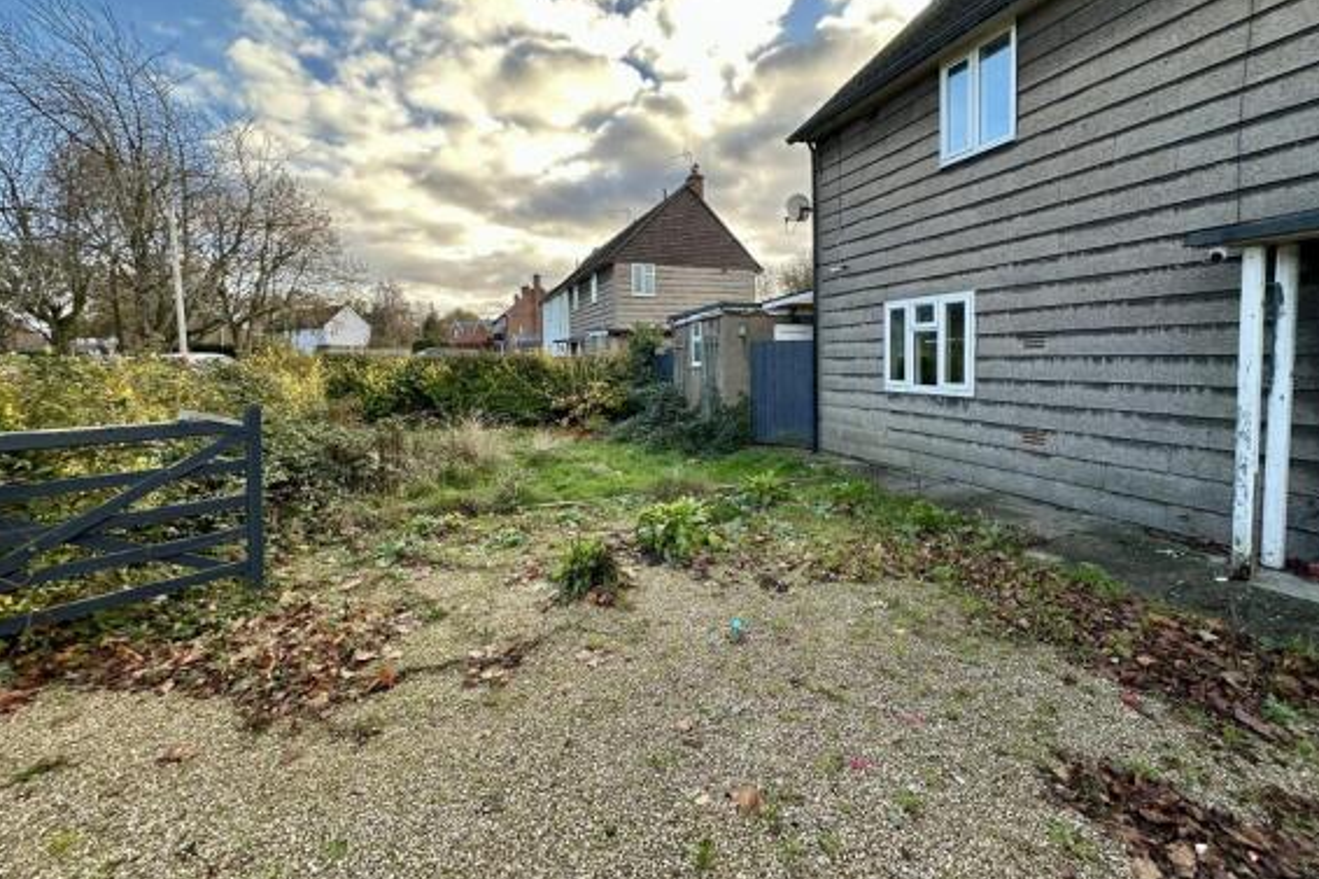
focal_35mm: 15
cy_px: 381
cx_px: 672
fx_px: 549
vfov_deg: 76.9
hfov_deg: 100.4
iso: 40
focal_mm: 2.22
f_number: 2.2
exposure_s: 1/273
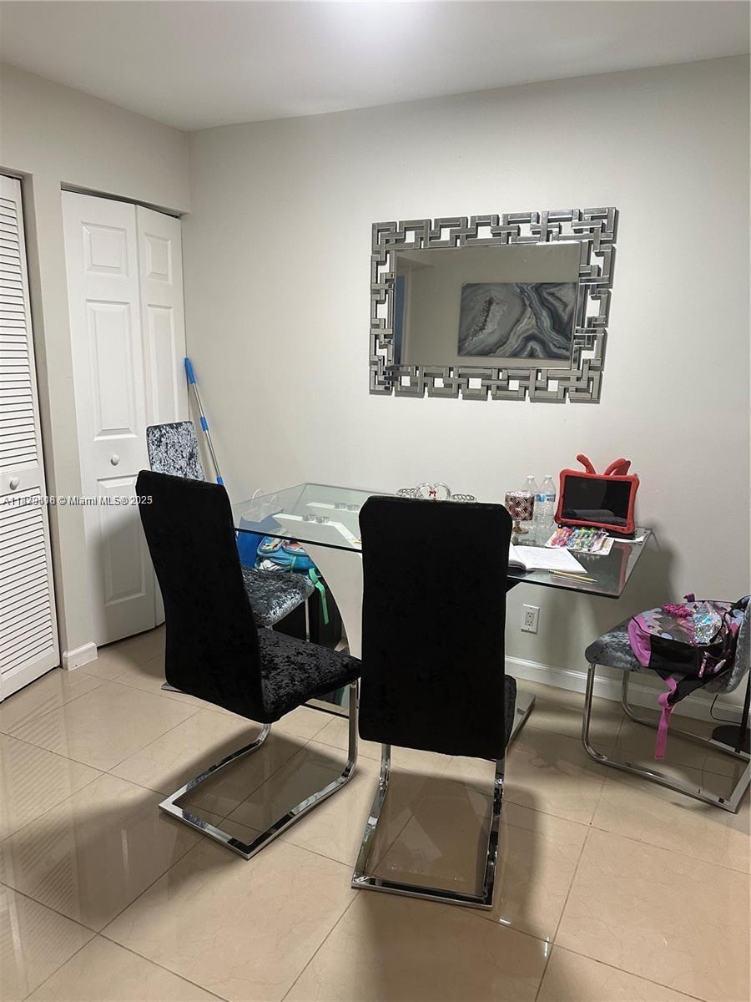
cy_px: 501
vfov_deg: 71.6
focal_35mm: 24
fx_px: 694
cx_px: 376
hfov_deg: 56.8
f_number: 1.78
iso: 250
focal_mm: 6.86
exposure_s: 1/60
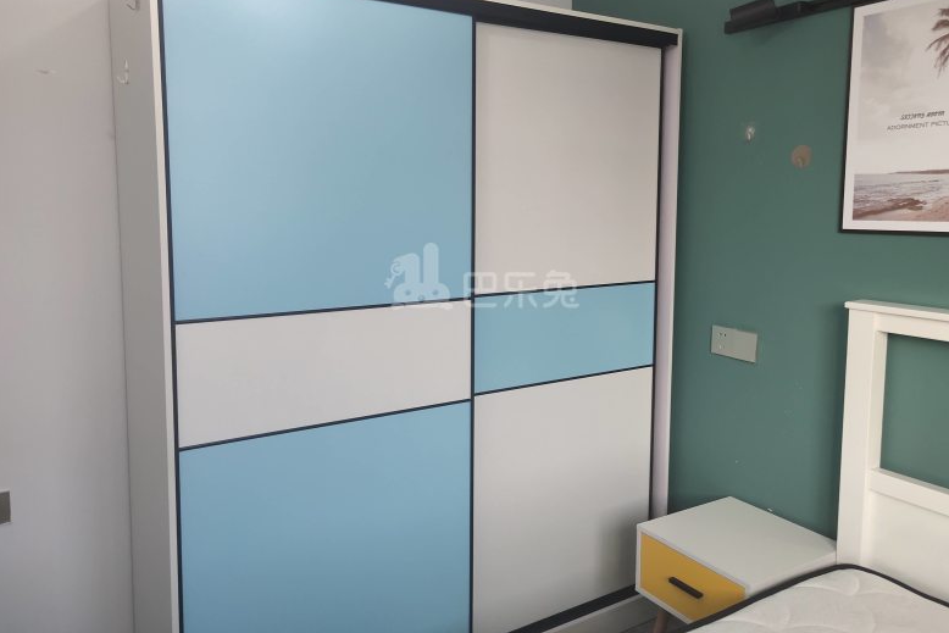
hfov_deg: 60.3
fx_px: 817
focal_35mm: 31
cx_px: 482
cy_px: 277
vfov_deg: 42.3
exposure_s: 1/100
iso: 113
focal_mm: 4.27
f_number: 1.8
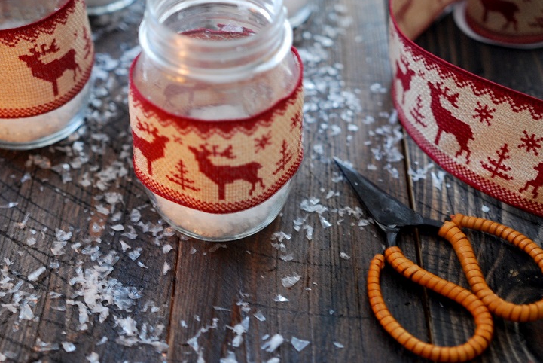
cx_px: 276
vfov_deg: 21.7
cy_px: 148
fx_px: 945
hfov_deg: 32.1
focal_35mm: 63
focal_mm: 35
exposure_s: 1/13
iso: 400
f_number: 1.8
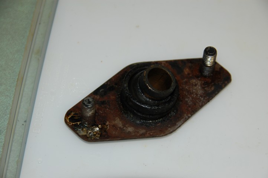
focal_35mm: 120
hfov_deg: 17.1
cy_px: 89
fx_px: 893
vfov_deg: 11.4
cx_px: 134
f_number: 5.6
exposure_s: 1/60
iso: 400
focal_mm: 80
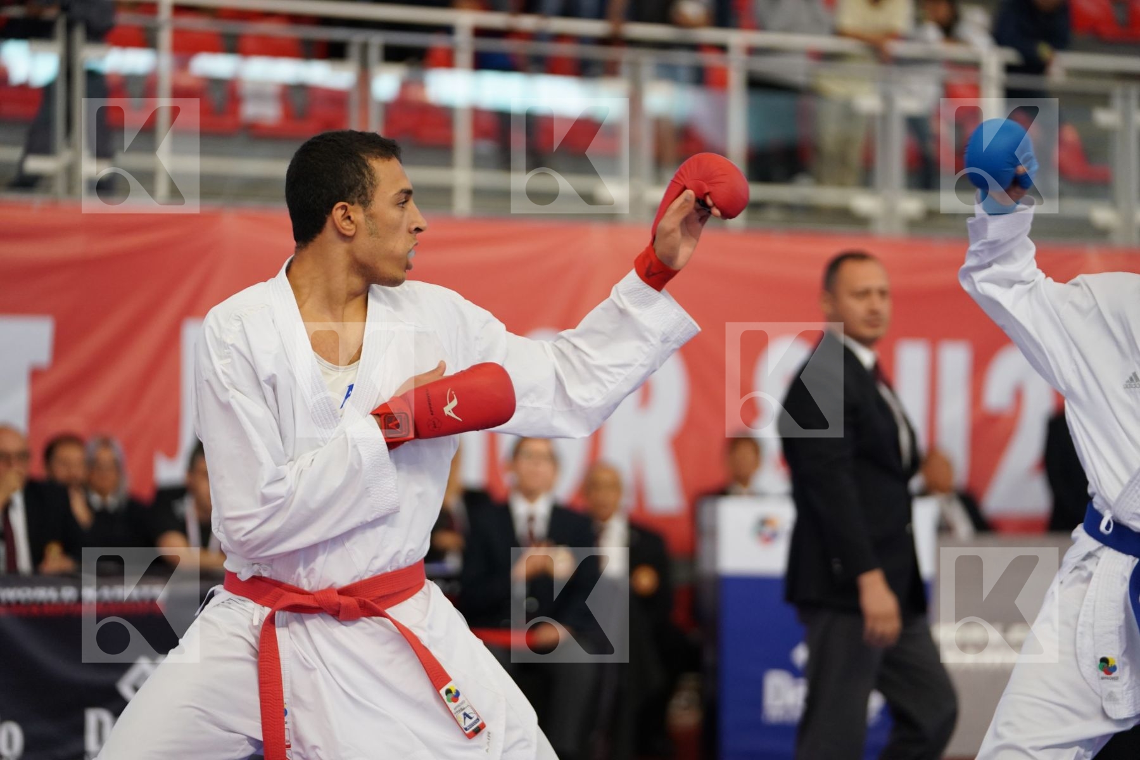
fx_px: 4116
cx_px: 570
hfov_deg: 15.8
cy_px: 380
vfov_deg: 10.5
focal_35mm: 130
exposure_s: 1/1000
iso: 2000
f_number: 2.8
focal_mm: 130
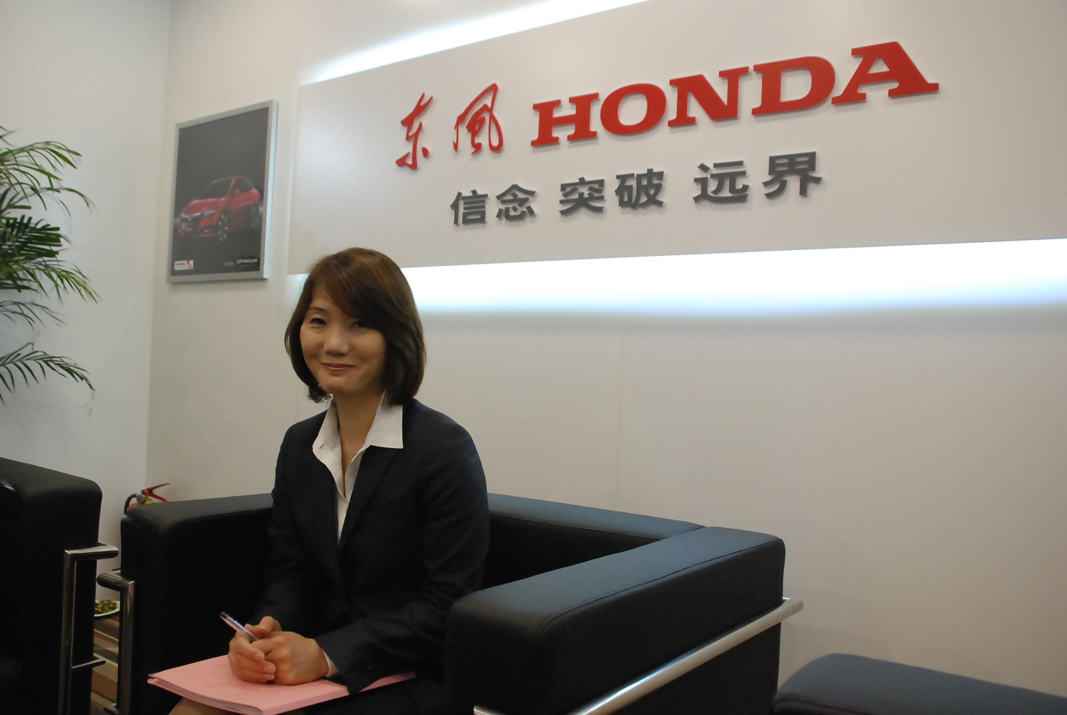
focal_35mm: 30
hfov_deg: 61.9
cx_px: 534
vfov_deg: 43.7
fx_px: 890
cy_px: 358
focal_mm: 20
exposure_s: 1/80
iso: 1600
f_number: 4.5
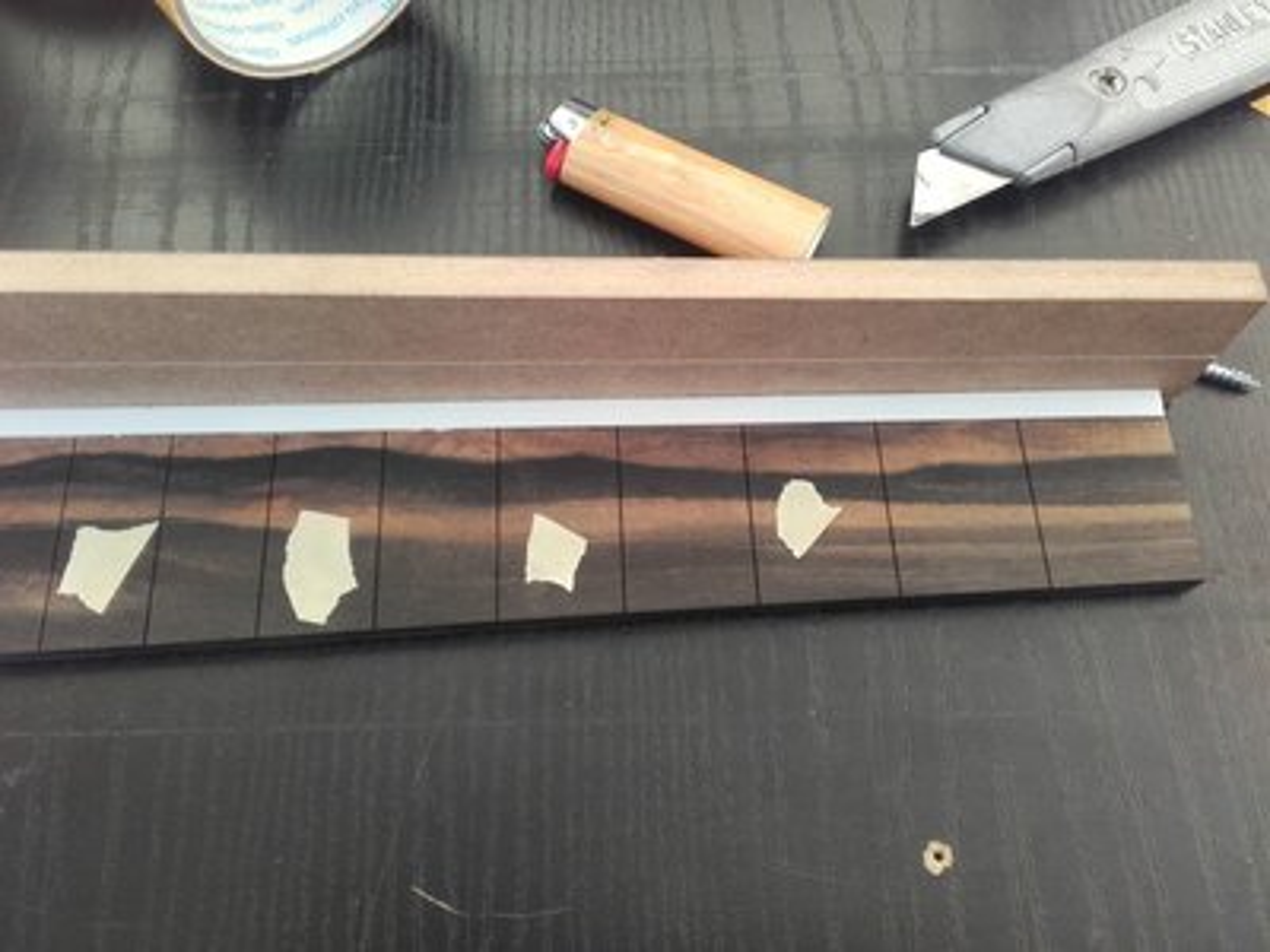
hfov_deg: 58.4
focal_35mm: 31
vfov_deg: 45.4
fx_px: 1137
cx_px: 635
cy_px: 476
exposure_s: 1/169
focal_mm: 3.31
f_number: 2.2
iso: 50
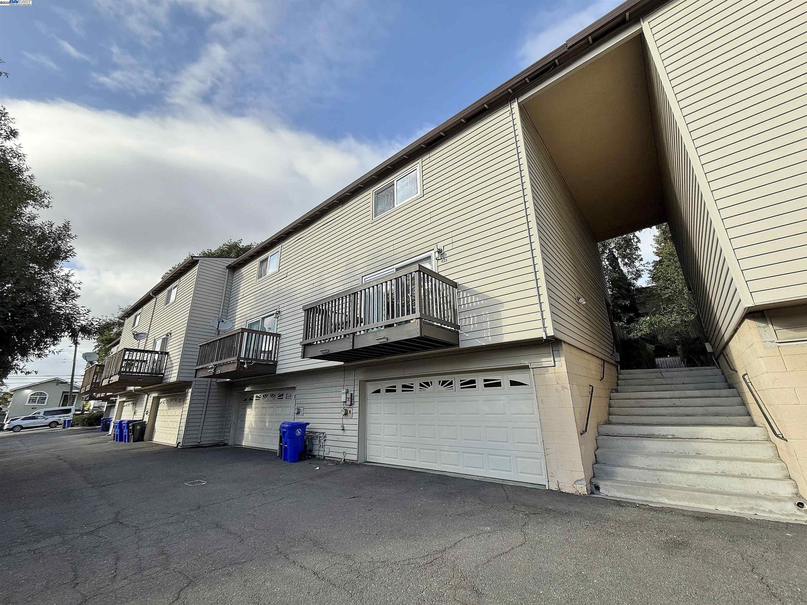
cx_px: 404
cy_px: 302
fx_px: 326
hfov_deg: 102.1
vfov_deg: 85.7
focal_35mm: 14
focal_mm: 2.22
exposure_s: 1/1167
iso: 50
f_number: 2.2
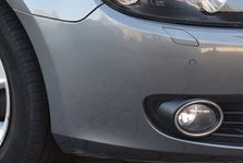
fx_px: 1925
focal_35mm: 285
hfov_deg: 7.2
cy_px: -126
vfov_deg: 4.8
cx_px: -33
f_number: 5.6
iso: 500
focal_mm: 62
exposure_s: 1/125
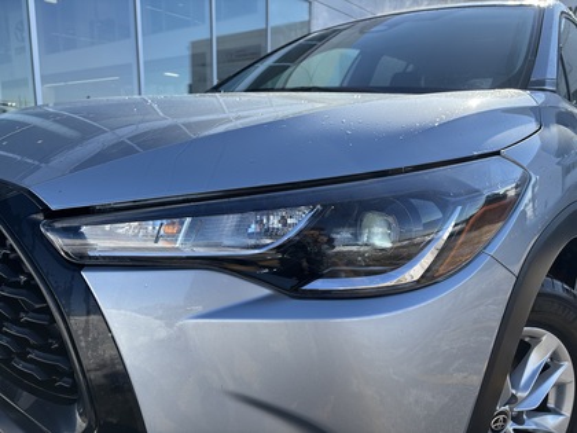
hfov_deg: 67.3
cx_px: 288
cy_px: 216
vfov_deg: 53.1
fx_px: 433
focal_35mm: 26
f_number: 1.6
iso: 50
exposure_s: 1/1695
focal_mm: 5.96
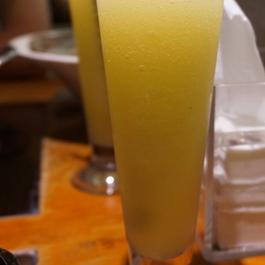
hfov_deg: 31.5
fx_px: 468
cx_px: 165
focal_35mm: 54
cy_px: 98
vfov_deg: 31.5
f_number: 4
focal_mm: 22
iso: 1000
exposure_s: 1/60
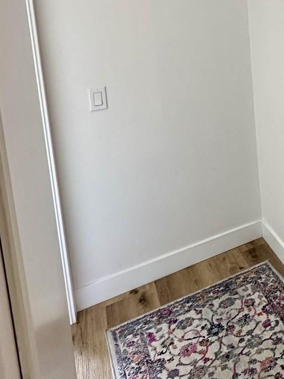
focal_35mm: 39
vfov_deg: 43.2
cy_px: 27
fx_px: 427
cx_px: 377
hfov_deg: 29.2
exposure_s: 1/120
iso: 200
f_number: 2.2
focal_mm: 2.22
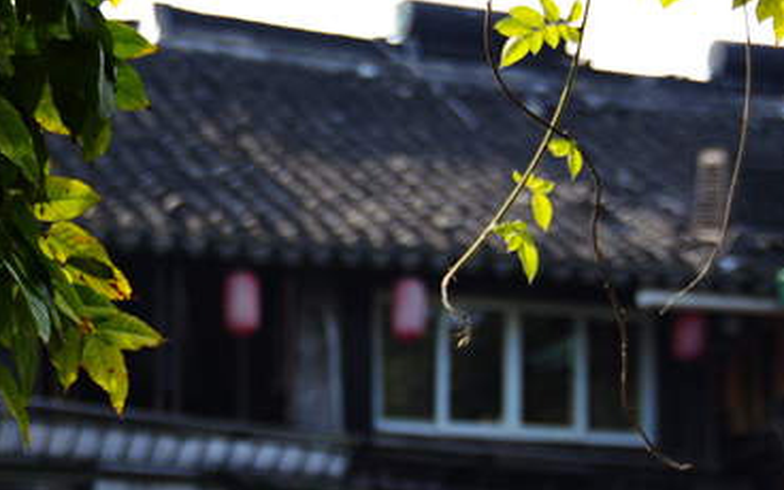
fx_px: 3034
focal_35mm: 142
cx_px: 311
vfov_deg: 9.2
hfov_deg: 14.7
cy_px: 398
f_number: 4.5
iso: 100
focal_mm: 36
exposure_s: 1/250
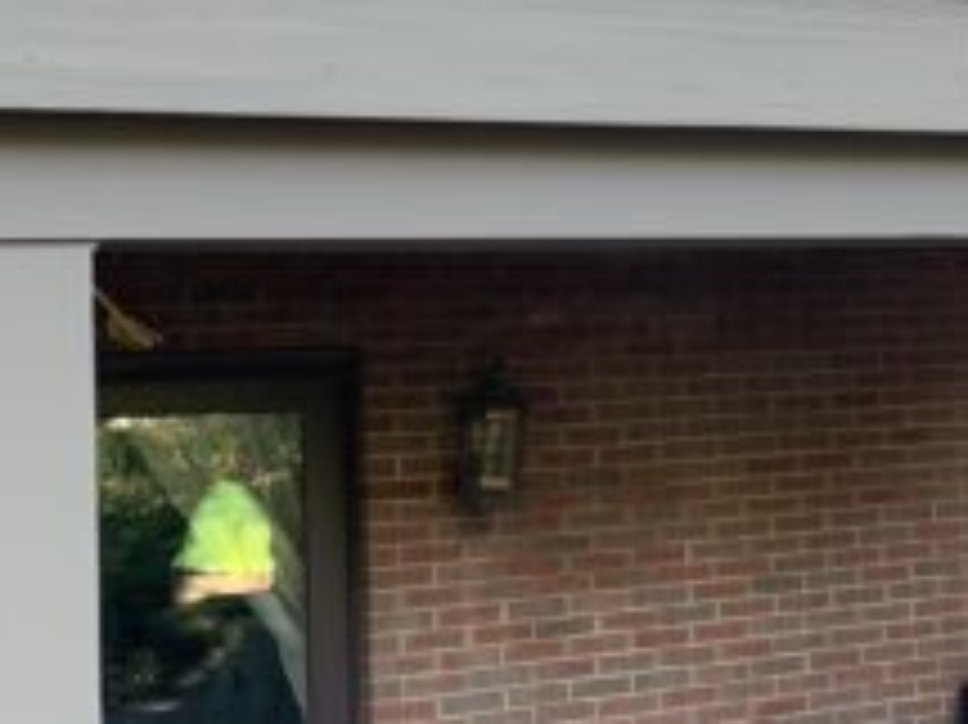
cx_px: 1351
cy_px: 207
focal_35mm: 93
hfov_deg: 19.1
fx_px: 2599
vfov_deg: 15.8
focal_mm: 4.25
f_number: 1.8
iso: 100
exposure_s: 1/109
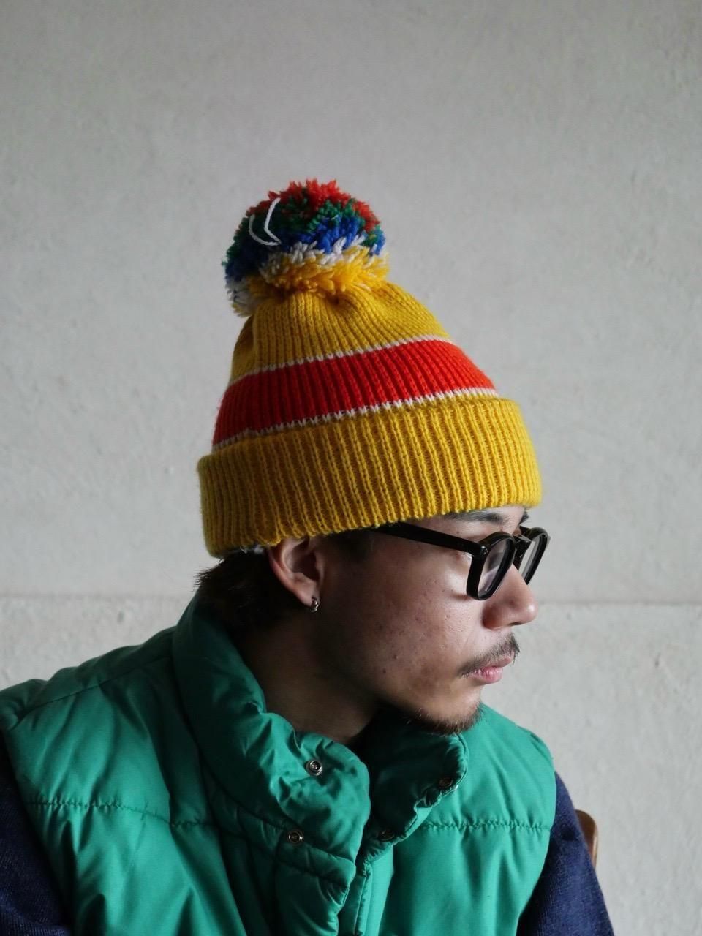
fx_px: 2163
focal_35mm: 80
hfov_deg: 18.4
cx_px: 351
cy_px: 468
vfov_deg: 24.4
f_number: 3.9
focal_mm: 40
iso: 3200
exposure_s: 1/50
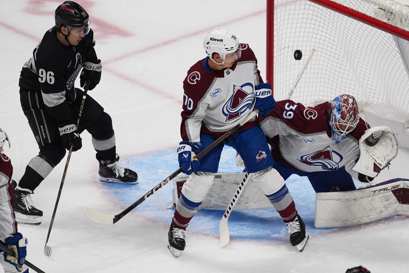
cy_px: 136
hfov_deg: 3.4
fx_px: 6817
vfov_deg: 2.3
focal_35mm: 600
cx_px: 204
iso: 2500
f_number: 4
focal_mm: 600
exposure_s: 1/2000
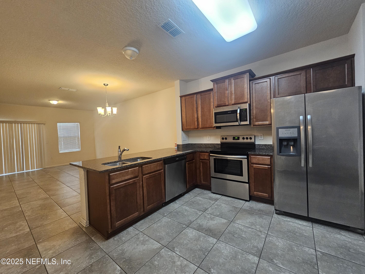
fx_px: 137
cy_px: 137
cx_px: 182
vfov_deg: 89.9
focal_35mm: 13
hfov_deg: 106.2
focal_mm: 2.2
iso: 320
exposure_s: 1/60
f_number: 2.2
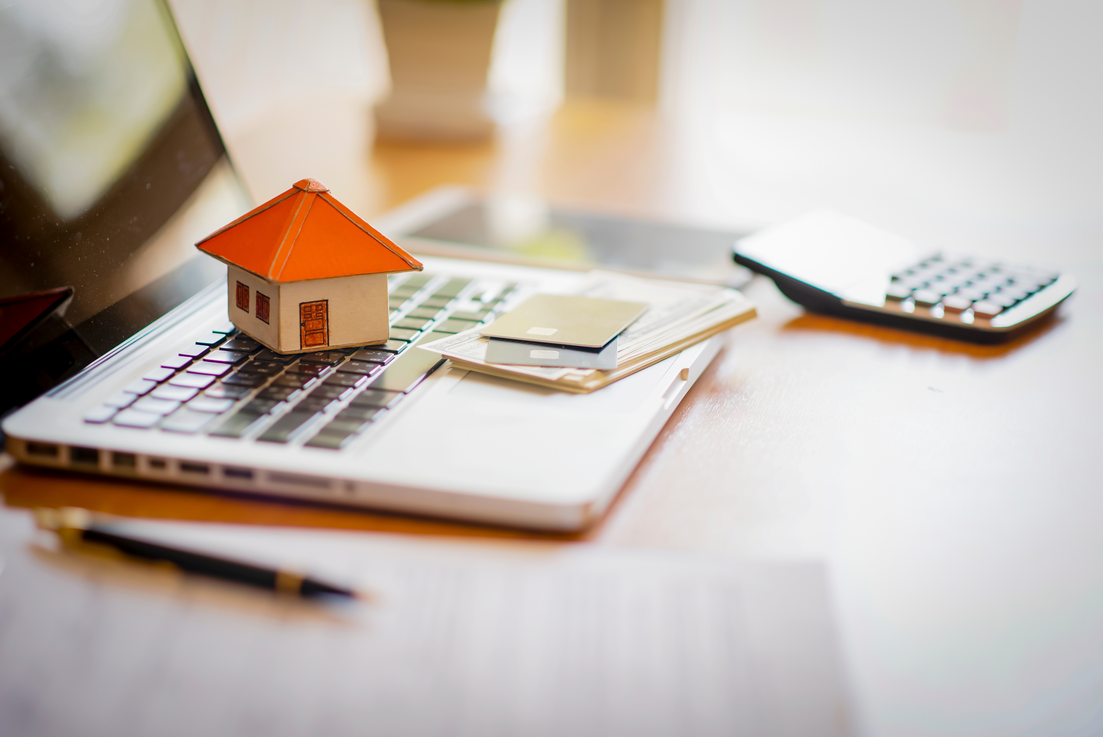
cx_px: 552
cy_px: 368
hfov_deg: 23.9
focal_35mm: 85
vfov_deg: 16.1
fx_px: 2605
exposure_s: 1/125
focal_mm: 85
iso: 160
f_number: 1.8
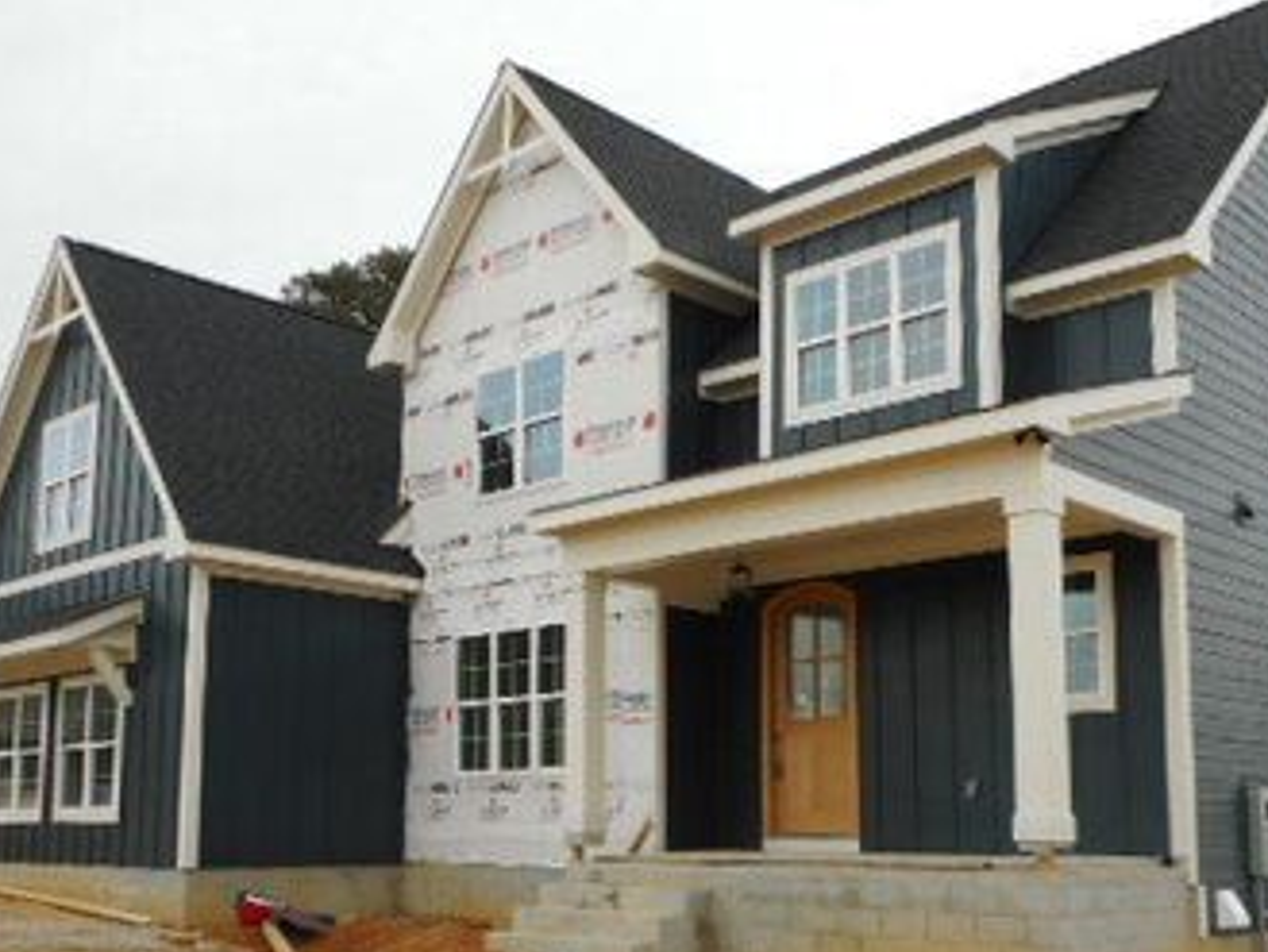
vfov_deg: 37.3
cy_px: 646
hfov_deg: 48.9
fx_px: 1392
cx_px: 682
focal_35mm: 38
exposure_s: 1/100
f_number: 3.7
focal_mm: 4.5
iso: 80
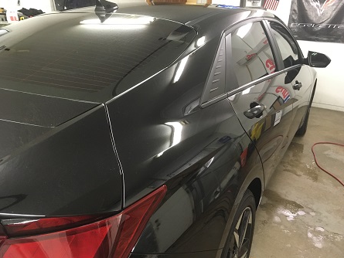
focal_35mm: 30
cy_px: 128
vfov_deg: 46.8
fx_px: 298
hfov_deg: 59.9
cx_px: 176
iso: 200
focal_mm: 4.15
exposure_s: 1/30
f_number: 2.2
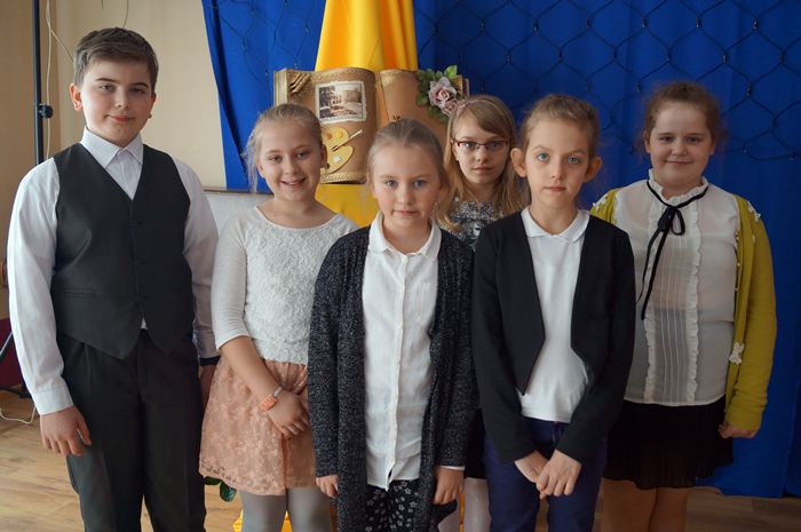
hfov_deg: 53.2
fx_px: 800
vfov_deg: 36.8
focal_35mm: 36
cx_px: 400
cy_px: 266
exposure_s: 1/160
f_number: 4
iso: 400
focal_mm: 24
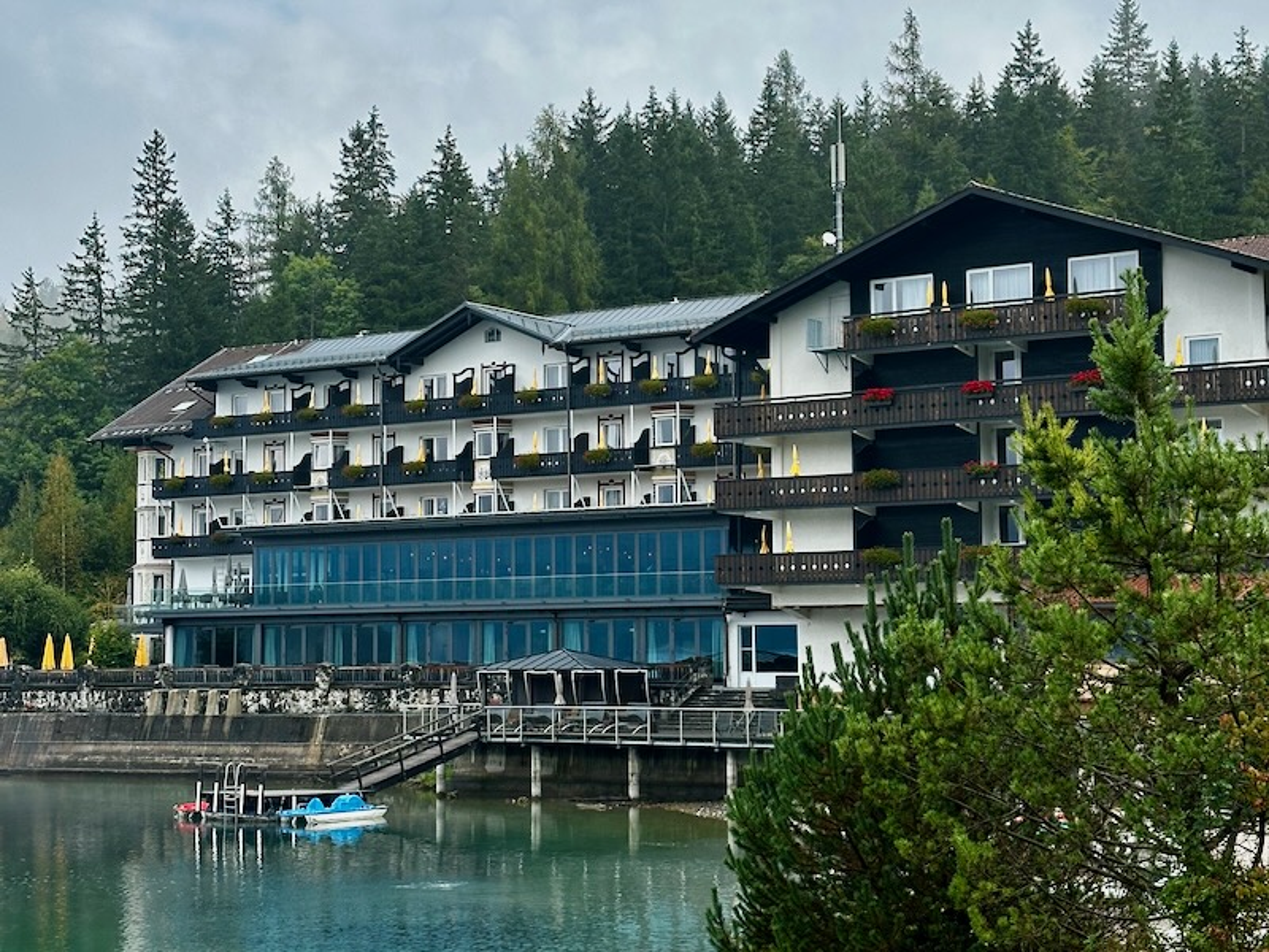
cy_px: 476
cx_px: 634
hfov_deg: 39.7
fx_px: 1760
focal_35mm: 48
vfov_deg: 30.3
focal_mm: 6.86
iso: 64
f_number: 1.78
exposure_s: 1/2114
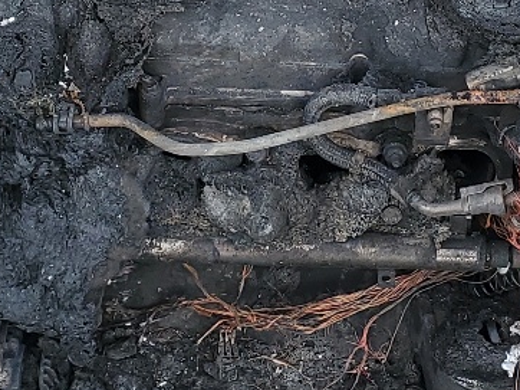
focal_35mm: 115
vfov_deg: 12.8
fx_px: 1726
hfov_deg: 17.1
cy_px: 52
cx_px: 372
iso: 50
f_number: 1.5
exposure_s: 1/192
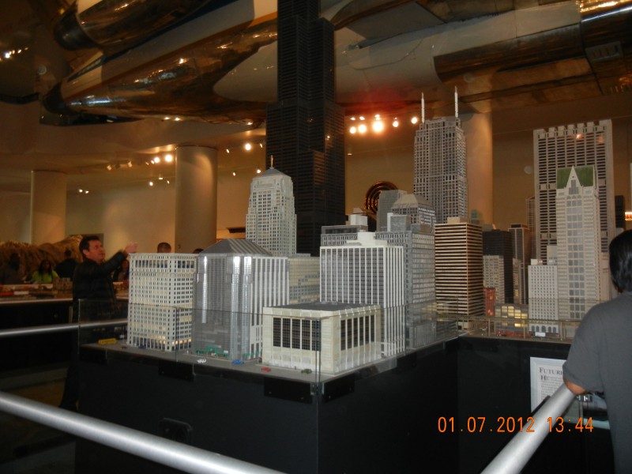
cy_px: 237
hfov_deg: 60.0
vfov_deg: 46.8
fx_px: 548
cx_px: 316
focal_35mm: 30
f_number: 3.5
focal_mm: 5.4
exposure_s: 1/30
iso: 382
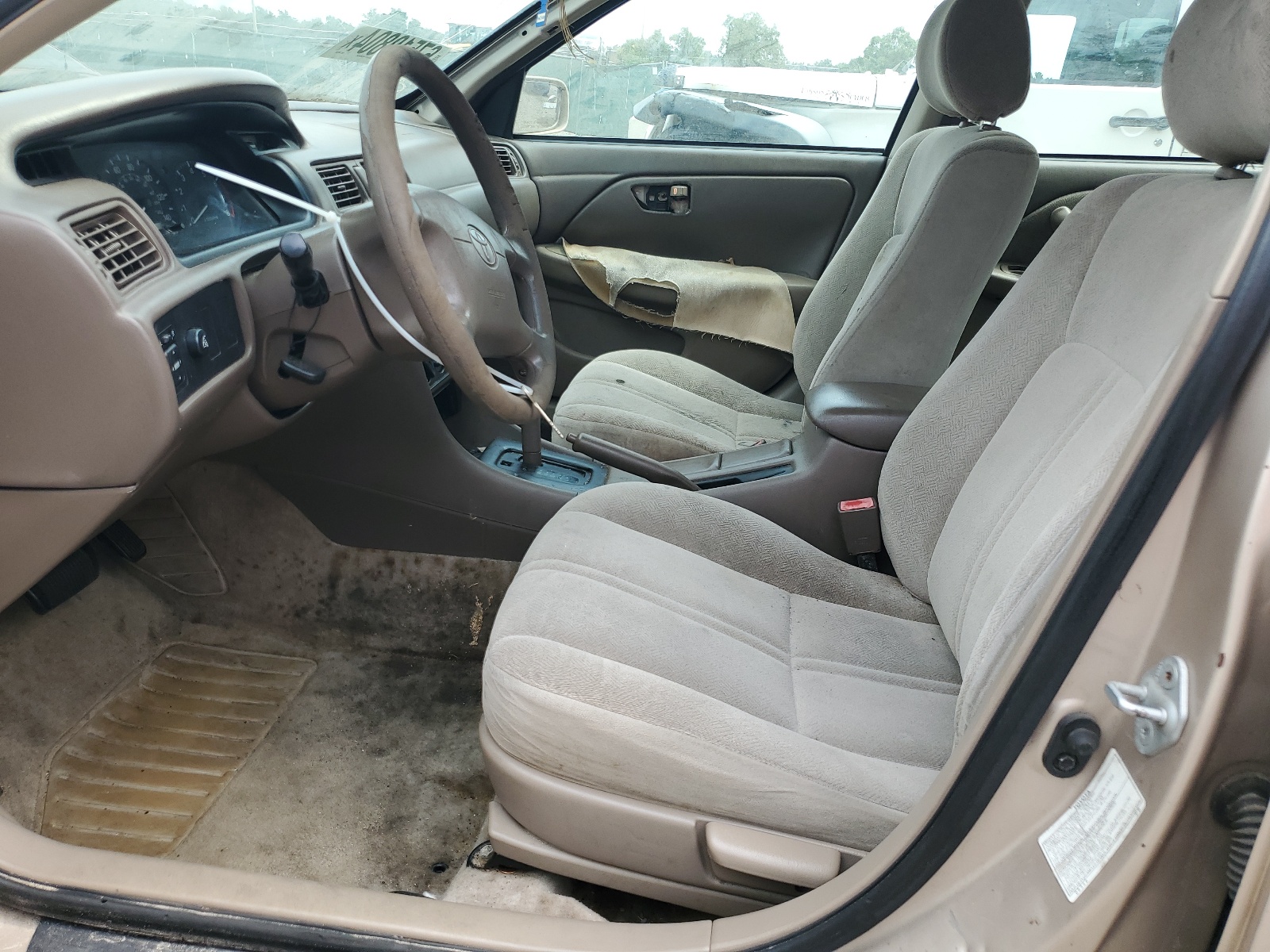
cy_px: 476
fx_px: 954
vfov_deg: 53.1
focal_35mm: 26
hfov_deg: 67.3
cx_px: 635
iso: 50
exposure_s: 1/400
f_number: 1.5
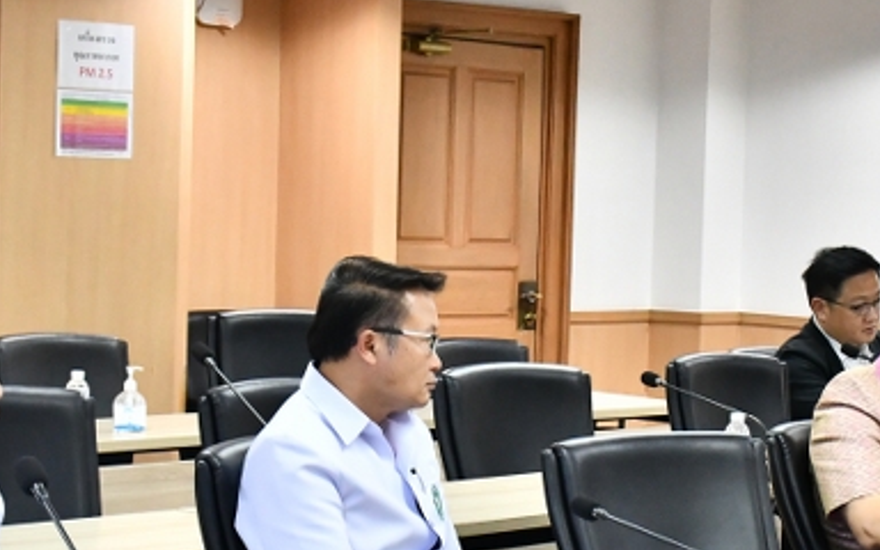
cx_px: 651
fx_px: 2446
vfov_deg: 12.8
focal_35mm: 102
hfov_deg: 20.3
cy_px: 336
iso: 4000
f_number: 5.6
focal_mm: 32
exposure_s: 1/100
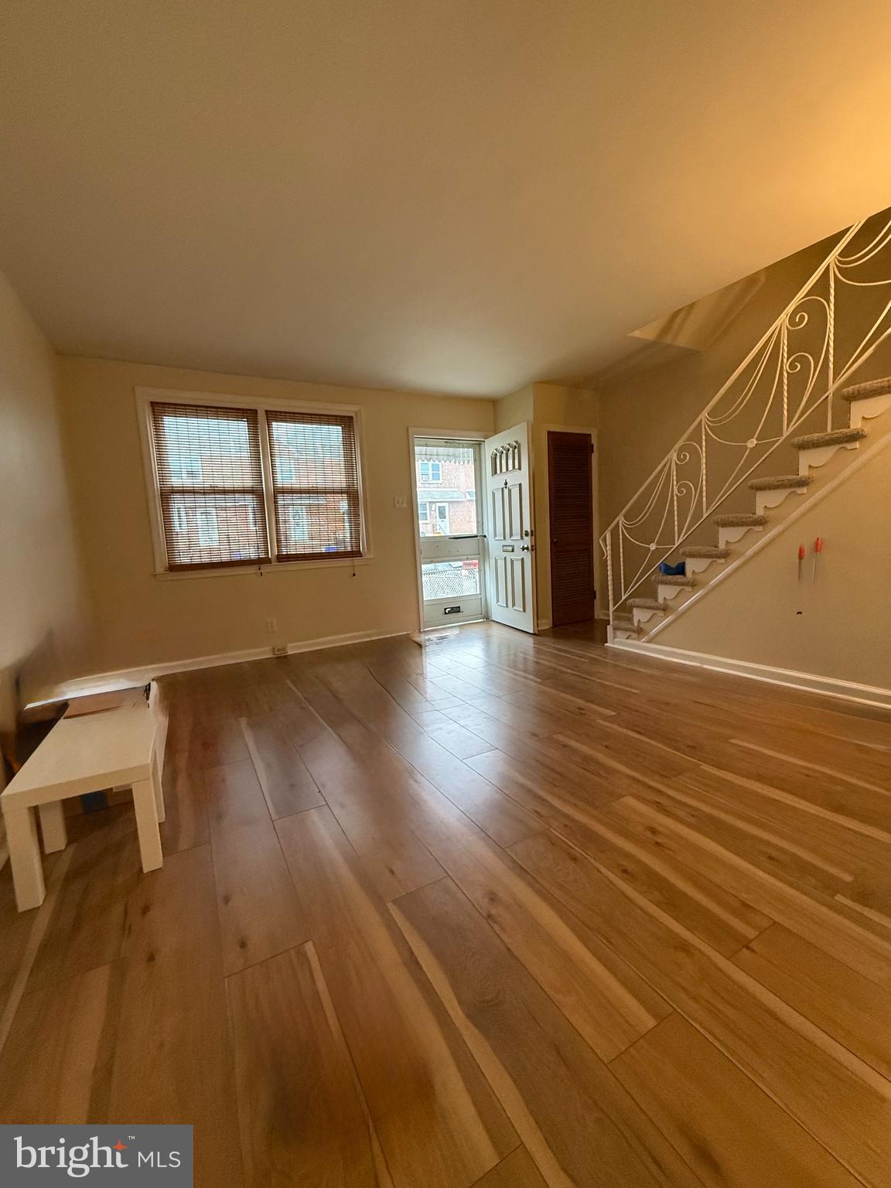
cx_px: 446
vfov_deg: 102.1
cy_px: 594
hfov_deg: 85.7
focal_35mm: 14
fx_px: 480
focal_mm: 2.22
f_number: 2.2
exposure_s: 1/120
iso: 400
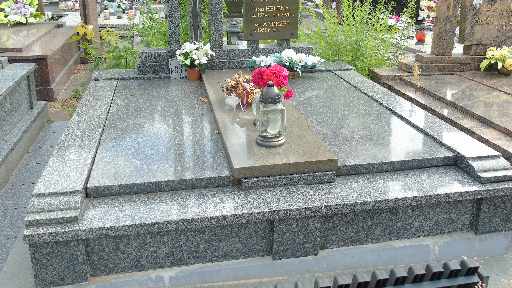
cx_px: 259
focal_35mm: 32
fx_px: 434
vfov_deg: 36.4
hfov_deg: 61.0
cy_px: 101
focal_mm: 5.2
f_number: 3.6
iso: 80
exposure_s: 1/125
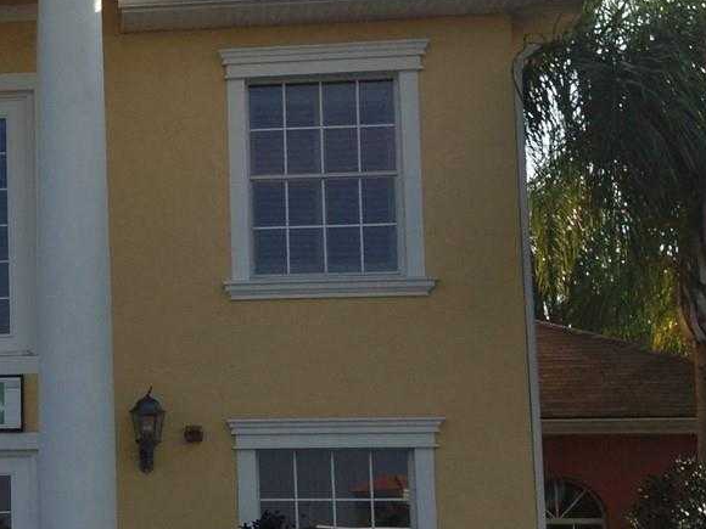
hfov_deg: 20.2
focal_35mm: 91
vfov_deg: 16.2
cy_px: 334
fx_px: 1856
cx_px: -139
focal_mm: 4.13
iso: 50
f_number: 2.4
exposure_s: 1/1004
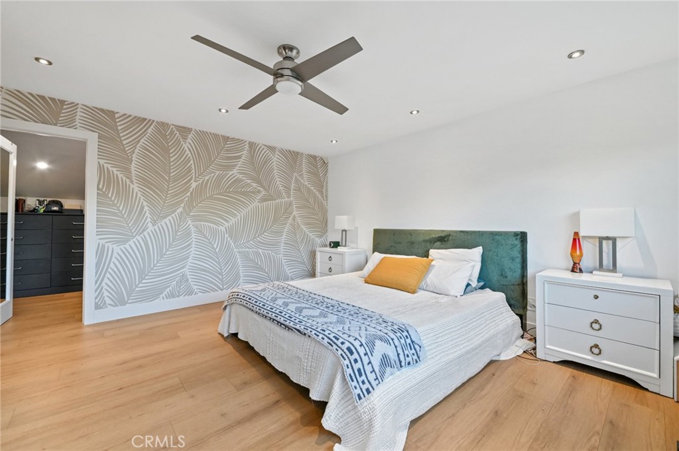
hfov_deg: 104.3
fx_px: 264
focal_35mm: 14
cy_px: 226
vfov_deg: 81.1
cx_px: 340
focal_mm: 14
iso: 320
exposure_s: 1/10
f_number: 8
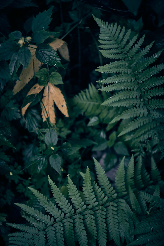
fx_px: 594
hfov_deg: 15.7
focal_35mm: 87
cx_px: 82
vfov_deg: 23.4
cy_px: 123
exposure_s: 1/80
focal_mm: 58
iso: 640
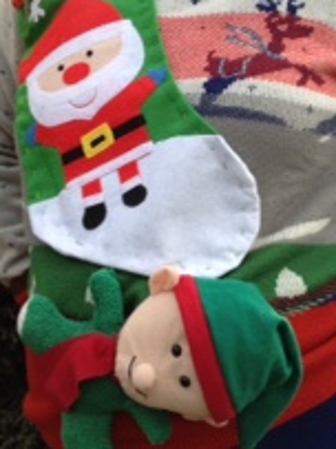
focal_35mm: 59
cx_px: 190
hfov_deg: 24.8
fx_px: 764
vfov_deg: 32.4
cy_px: 146
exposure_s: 1/151
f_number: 2.4
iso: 50
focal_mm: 4.28
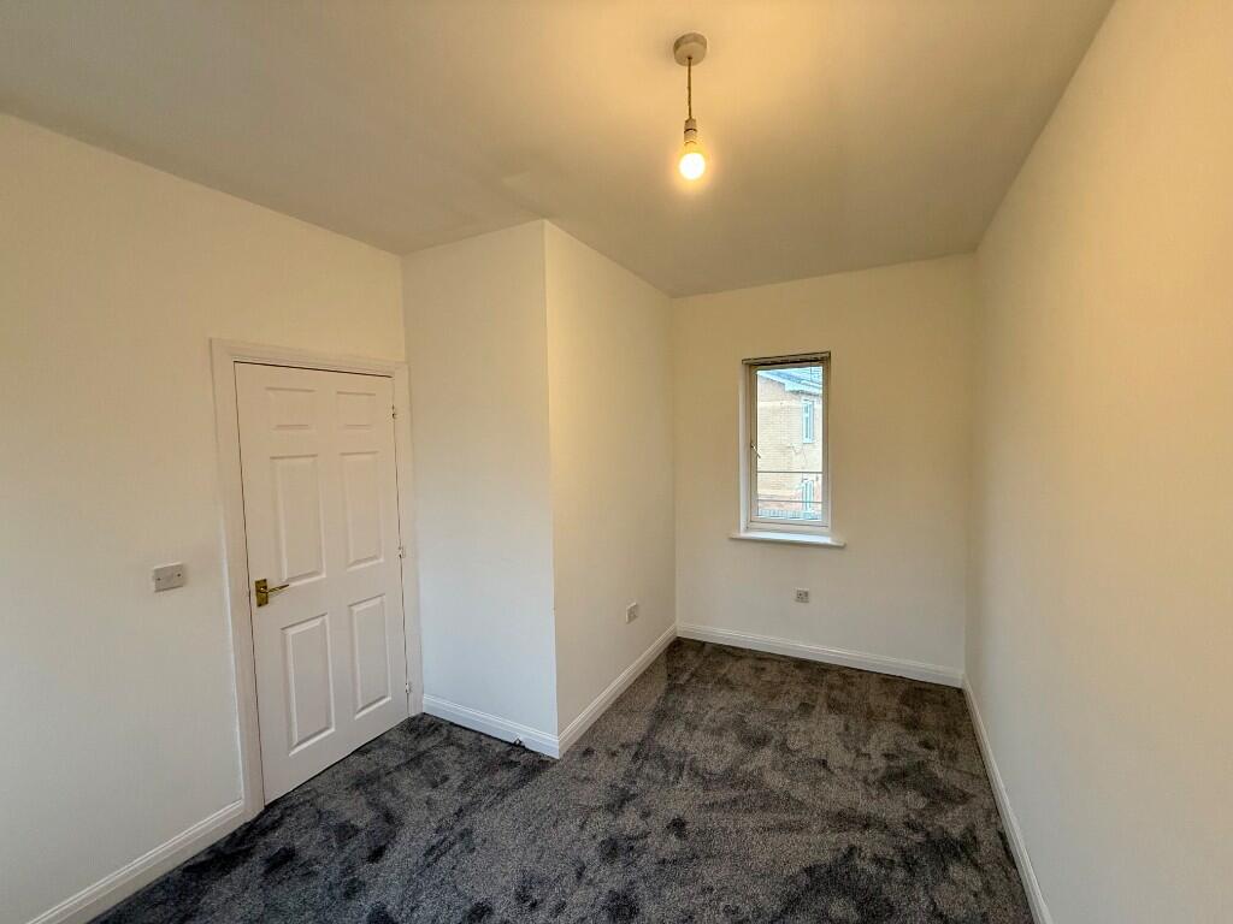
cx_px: 616
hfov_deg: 102.1
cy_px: 462
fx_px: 499
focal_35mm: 14
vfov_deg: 85.7
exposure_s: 1/100
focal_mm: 2.22
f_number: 2.2
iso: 320
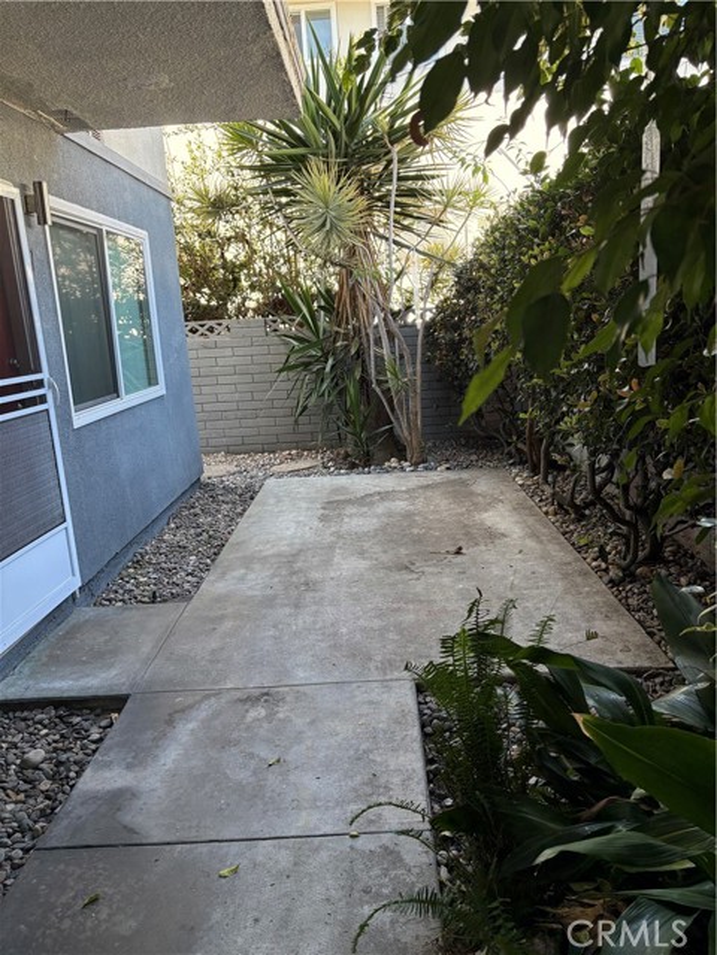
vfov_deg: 67.3
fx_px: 718
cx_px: 358
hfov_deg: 53.1
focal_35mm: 26
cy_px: 478
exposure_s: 1/242
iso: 125
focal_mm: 5.96
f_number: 1.6
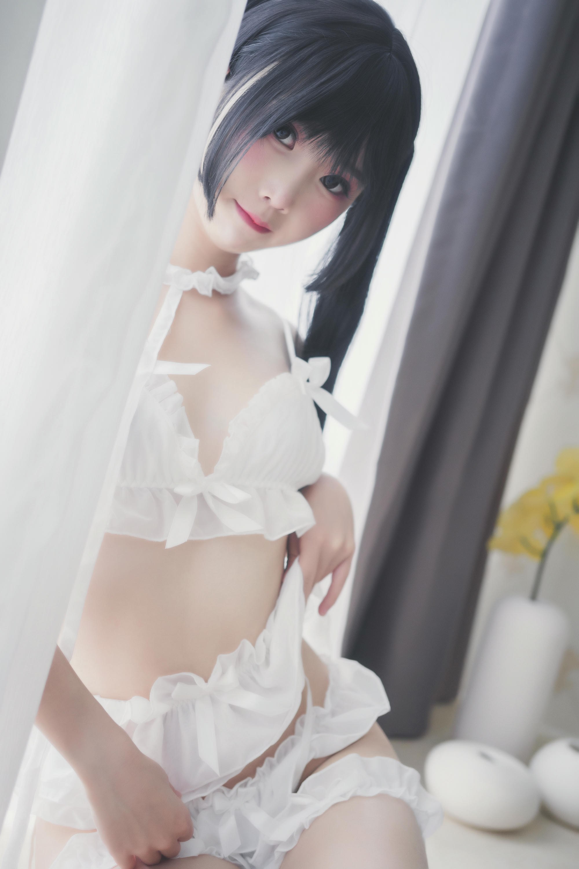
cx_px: 290
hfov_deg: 27.0
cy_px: 434
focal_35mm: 50
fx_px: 1206
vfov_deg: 39.6
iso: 320
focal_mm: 50
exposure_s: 1/60
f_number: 2.8
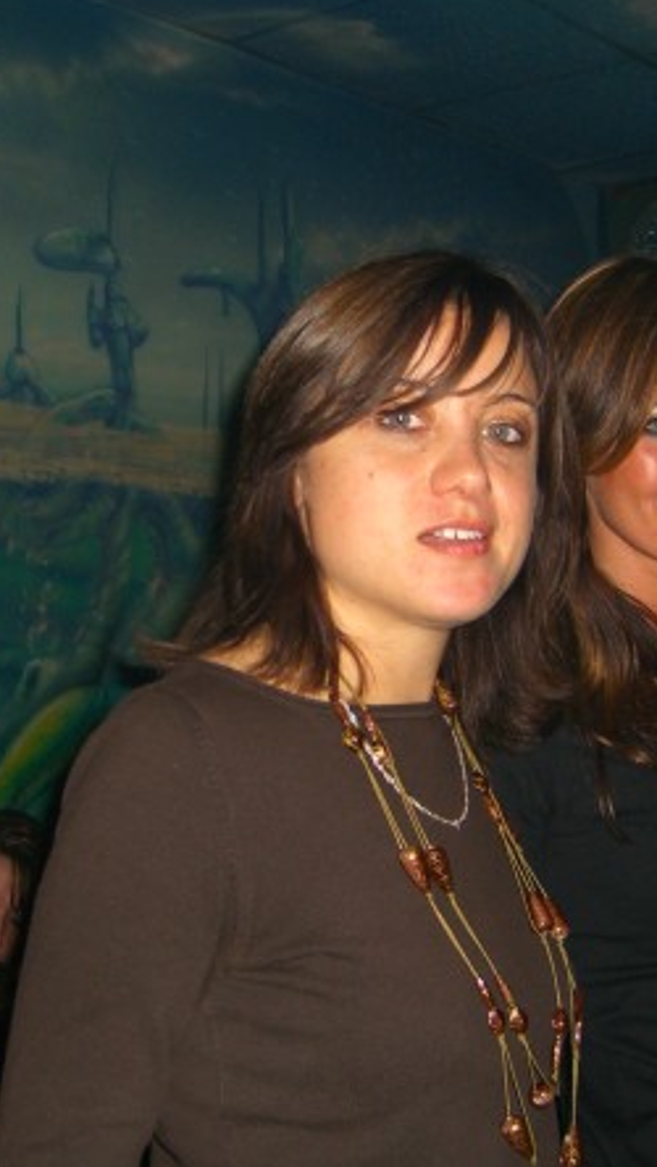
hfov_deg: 21.5
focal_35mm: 56
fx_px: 1733
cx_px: 331
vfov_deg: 37.2
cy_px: 581
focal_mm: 7.9
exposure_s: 1/60
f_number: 2.8
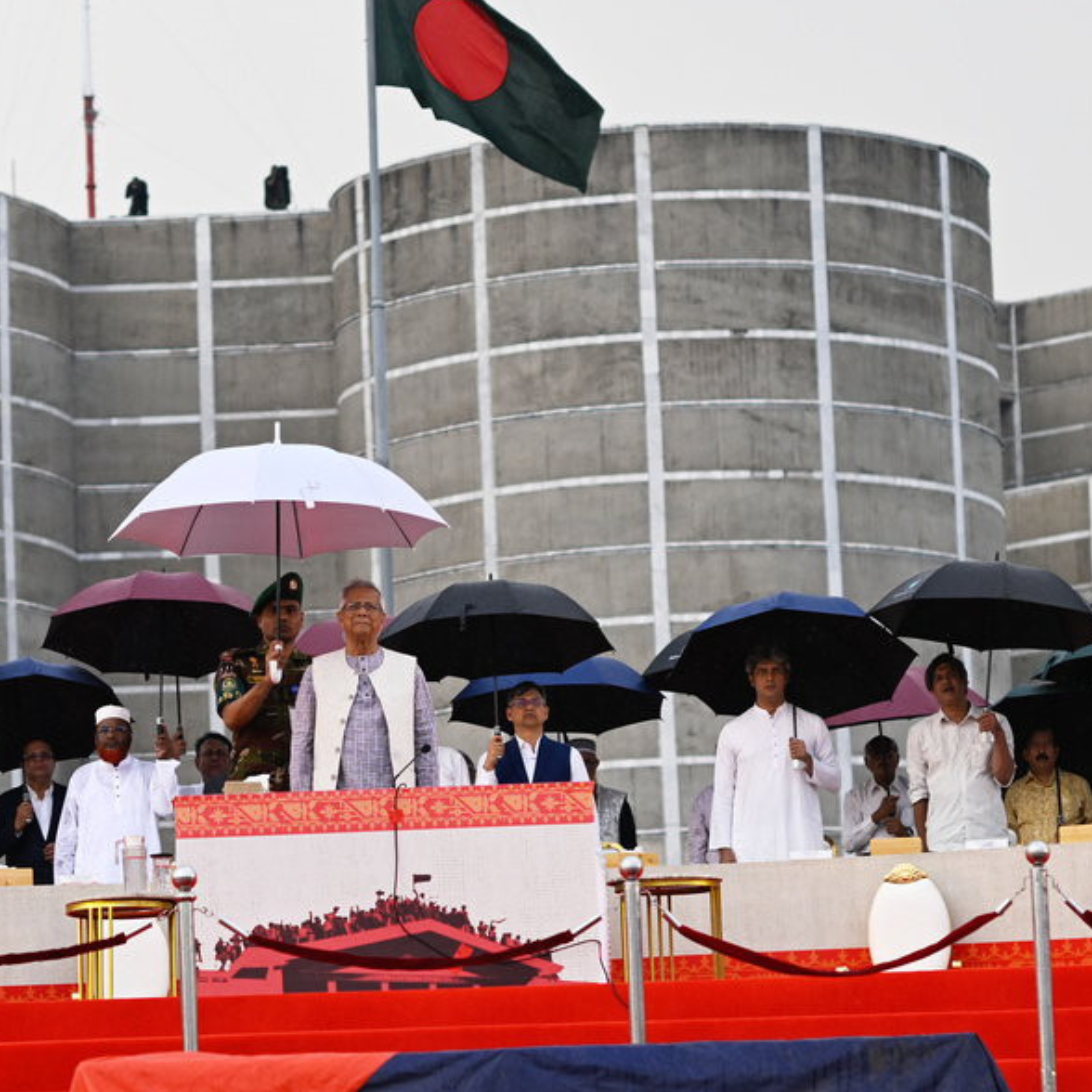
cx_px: 358
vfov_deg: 9.3
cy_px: 507
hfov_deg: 9.3
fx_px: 6710
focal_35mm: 188
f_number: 3.5
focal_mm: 85
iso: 250
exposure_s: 1/640
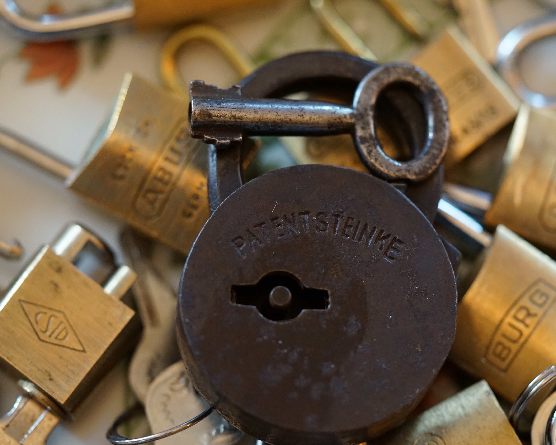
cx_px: 316
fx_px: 1826
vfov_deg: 13.9
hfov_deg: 17.3
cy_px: 226
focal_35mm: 111
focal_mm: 90
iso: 3200
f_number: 2.8
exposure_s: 1/100
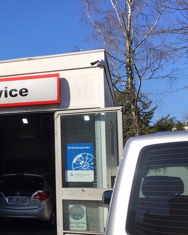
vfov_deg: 30.9
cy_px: 142
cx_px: -39
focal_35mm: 61
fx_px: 425
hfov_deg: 22.9
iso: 25
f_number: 2.2
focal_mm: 4.15
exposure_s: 1/1876
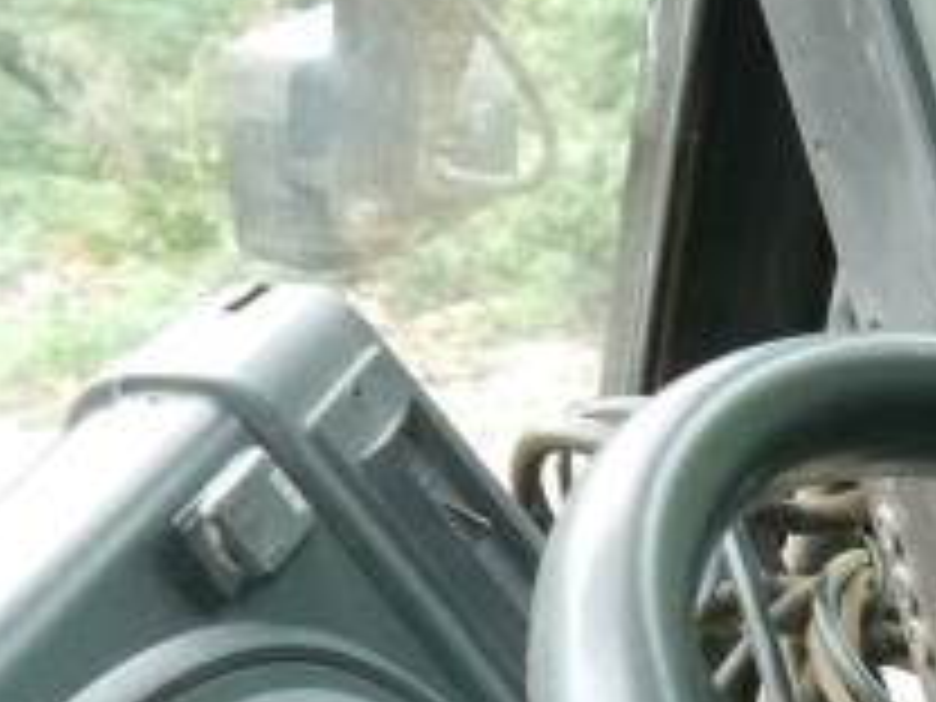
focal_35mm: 138
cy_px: 1080
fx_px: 3731
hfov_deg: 13.4
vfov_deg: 10.4
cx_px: 1458
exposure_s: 1/60
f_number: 3.5
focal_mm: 14
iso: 1250
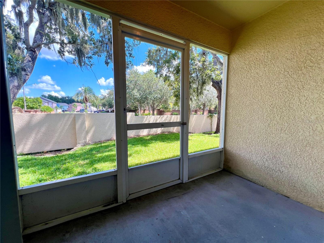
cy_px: 122
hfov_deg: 106.2
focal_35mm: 13
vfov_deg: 89.9
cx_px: 162
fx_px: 122
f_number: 1.8
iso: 32
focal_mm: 1.57
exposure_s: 1/171
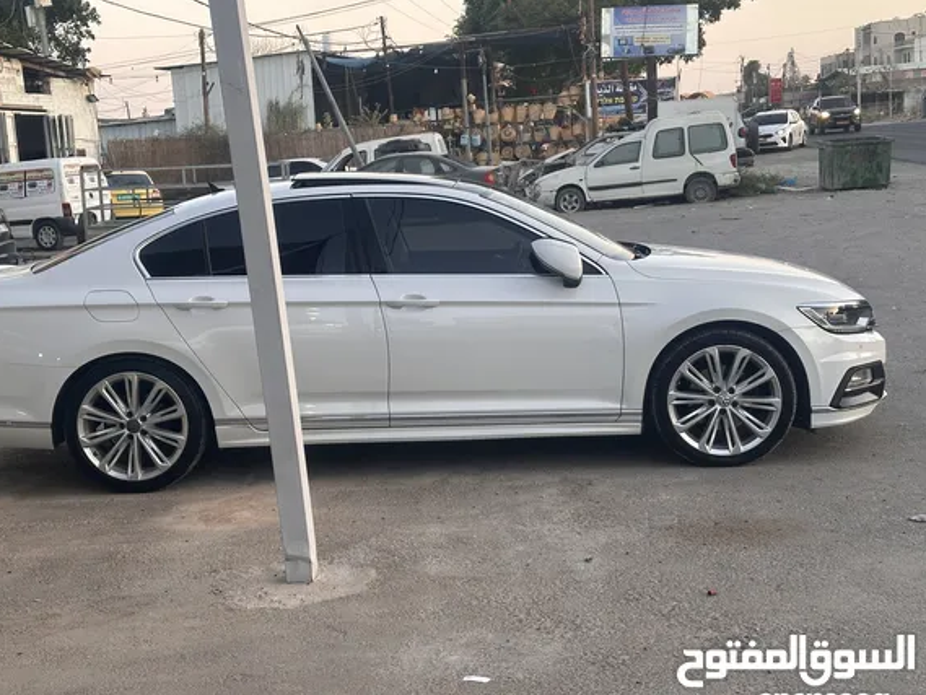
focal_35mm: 54
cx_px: 433
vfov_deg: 27.0
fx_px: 1445
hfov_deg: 35.5
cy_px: 363
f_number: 1.78
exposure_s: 1/328
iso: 64
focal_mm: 6.86
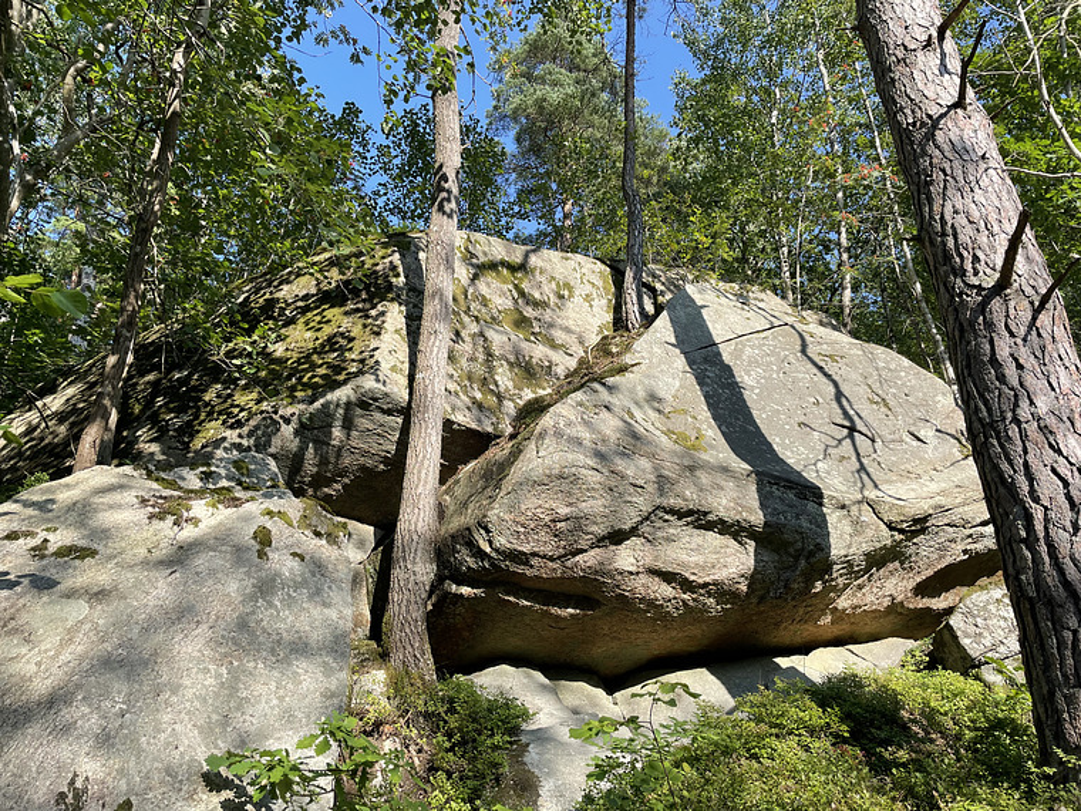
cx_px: 540
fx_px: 812
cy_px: 406
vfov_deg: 53.1
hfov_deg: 67.3
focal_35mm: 26
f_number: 1.6
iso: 32
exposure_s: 1/1072
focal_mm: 4.2
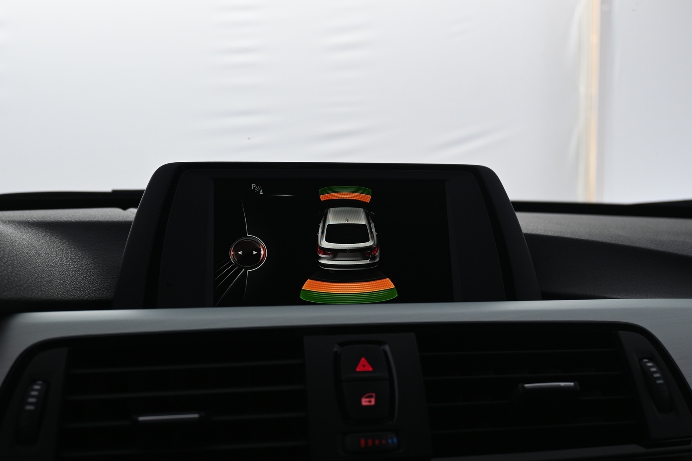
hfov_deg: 55.1
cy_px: 230
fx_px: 663
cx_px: 346
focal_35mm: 34
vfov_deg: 38.4
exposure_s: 1/40
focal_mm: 23
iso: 560
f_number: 4.2
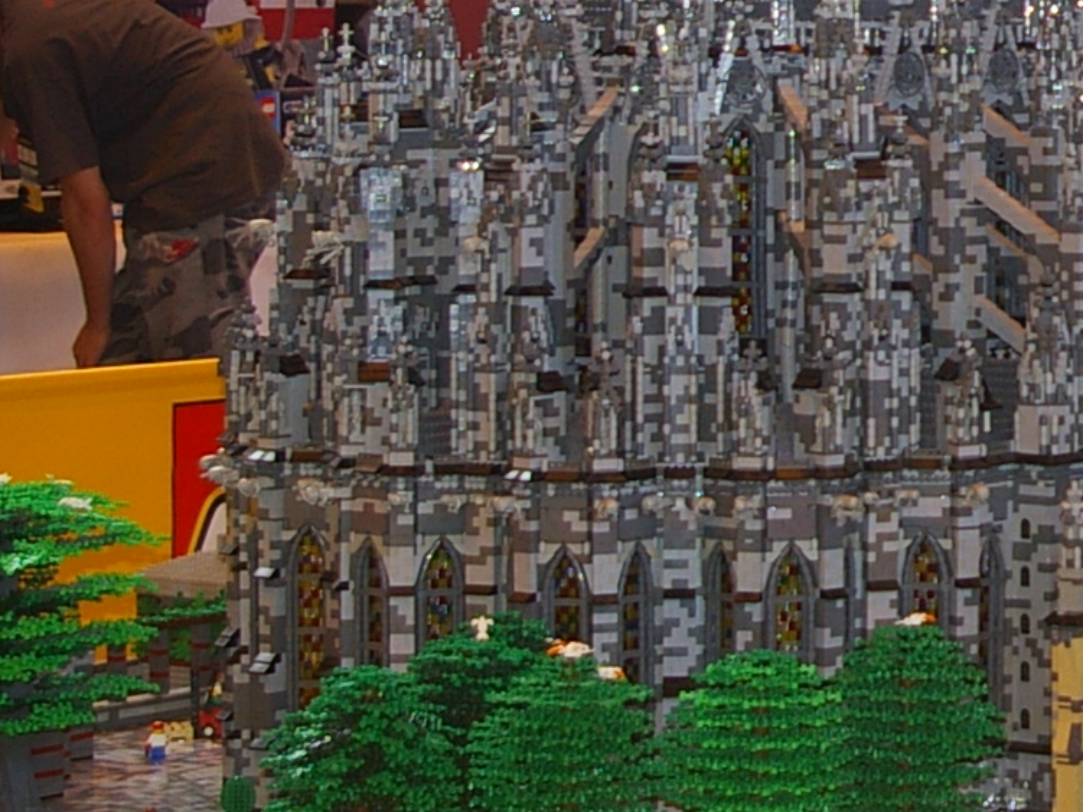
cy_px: -138
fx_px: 5597
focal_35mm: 179
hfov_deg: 10.7
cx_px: 1491
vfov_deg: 8.2
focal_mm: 31
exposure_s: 1/45
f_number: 4
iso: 200
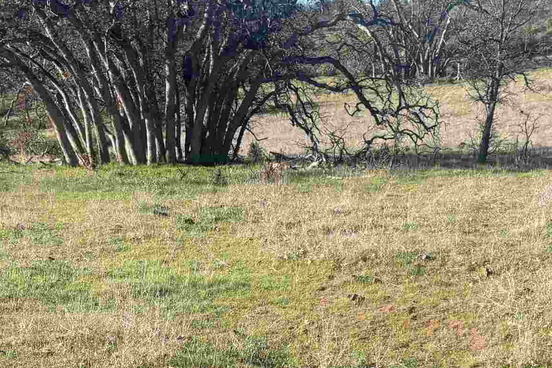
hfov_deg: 28.3
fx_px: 1089
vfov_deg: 17.4
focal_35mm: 71
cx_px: 372
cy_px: 539
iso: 50
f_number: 1.6
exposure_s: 1/1626
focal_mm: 5.96
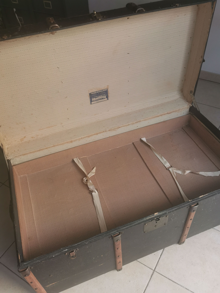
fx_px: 246
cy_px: 146
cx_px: 110
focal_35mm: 29
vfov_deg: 61.7
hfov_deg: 48.2
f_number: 1.6
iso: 80
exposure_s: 1/120
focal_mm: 5.56
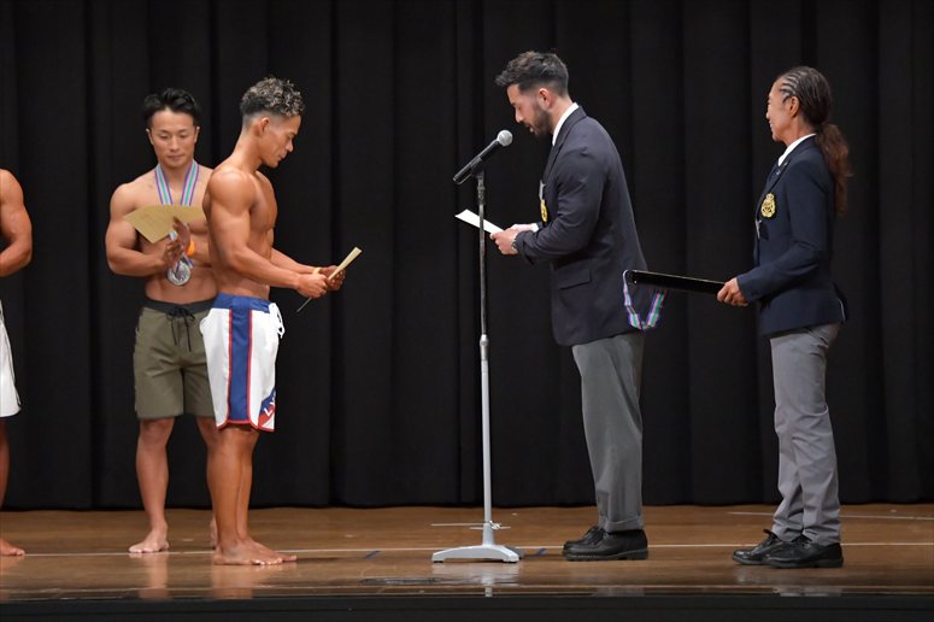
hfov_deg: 9.5
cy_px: 311
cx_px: 467
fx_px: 5627
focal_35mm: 217
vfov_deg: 6.3
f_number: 5.6
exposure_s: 1/400
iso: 6400
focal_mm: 145
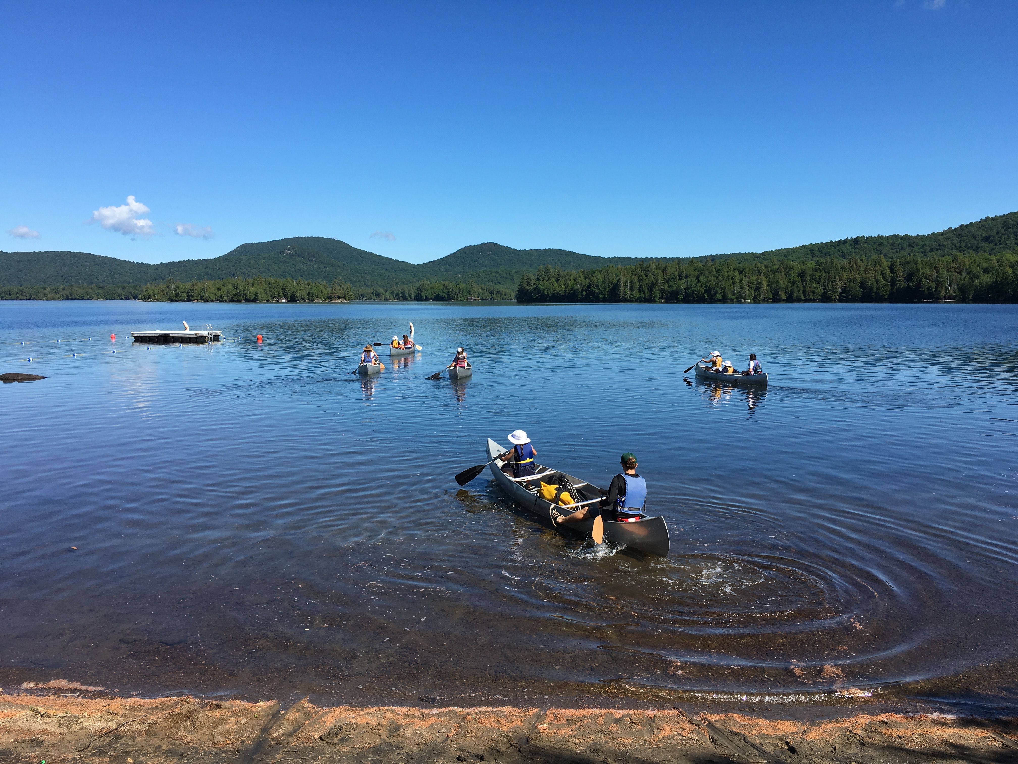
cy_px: 382
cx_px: 509
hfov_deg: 61.7
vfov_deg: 48.2
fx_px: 853
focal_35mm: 29
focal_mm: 4.15
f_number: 2.2
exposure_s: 1/1350
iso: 25
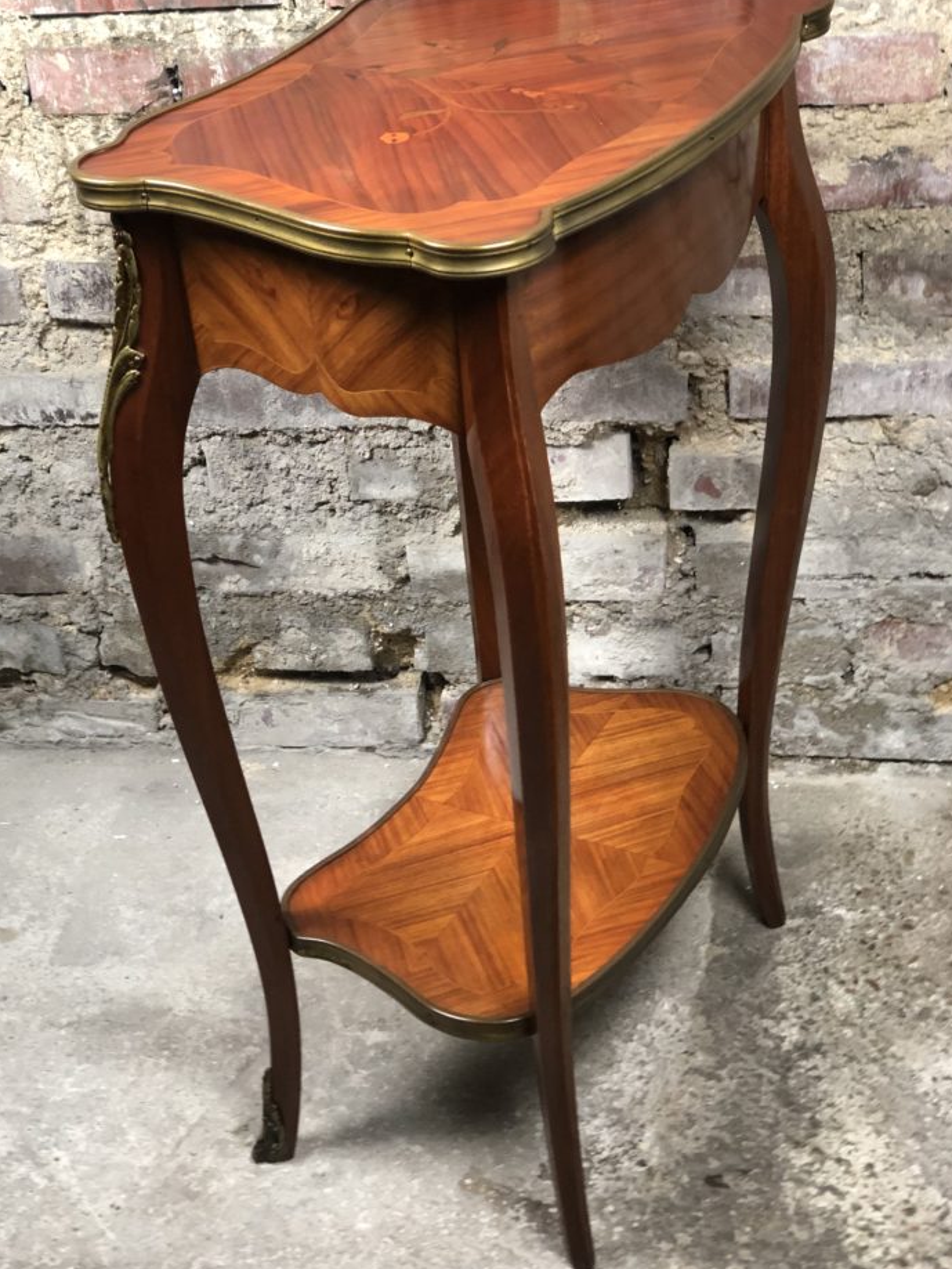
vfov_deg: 33.2
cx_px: 438
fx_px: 2126
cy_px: 589
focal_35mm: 58
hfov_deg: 25.2
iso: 125
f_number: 2.4
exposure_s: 1/33
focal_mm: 6
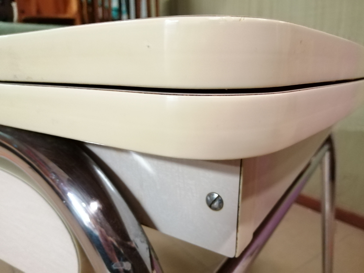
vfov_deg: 53.1
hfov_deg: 67.3
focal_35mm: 26
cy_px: 136
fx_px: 273
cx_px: 182
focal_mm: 3.46
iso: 500
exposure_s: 1/20
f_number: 1.8
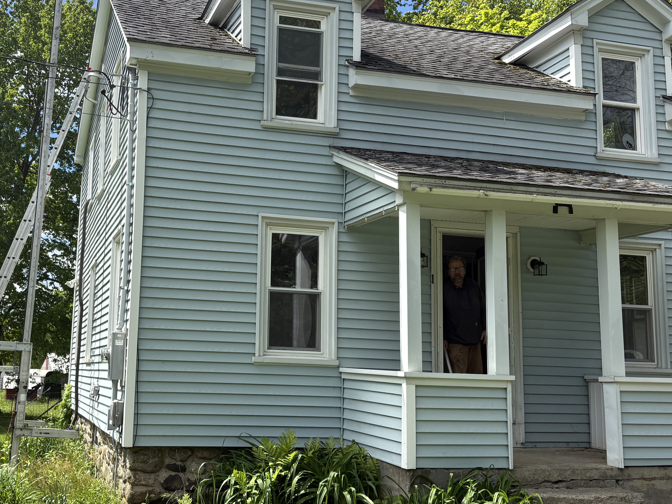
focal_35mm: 42
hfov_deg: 44.2
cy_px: 246
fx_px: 815
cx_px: 227
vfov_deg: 34.3
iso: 50
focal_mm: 5.96
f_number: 1.6
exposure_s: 1/2451
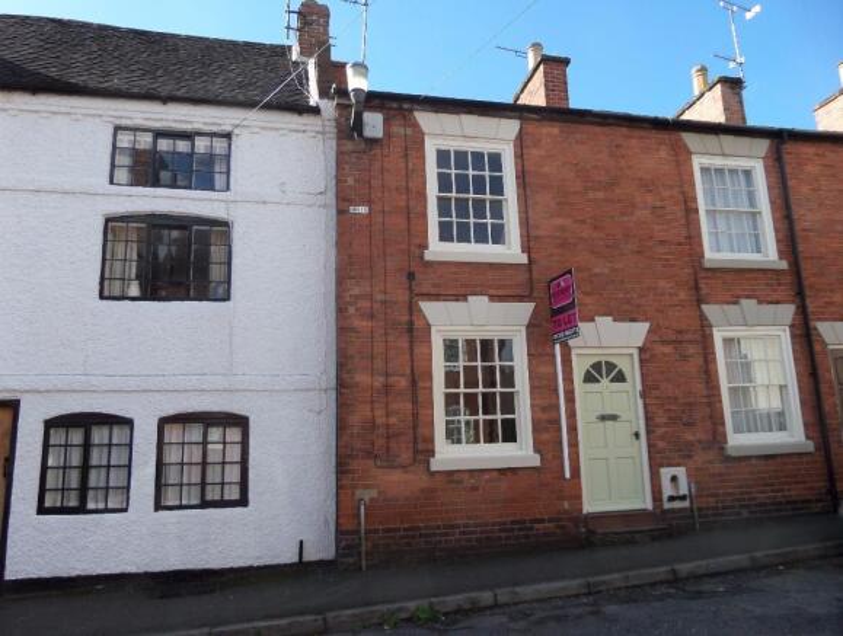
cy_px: 318
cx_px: 422
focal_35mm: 24
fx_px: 586
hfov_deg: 71.5
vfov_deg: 57.0
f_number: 3.2
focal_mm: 4
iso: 80
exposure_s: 1/350
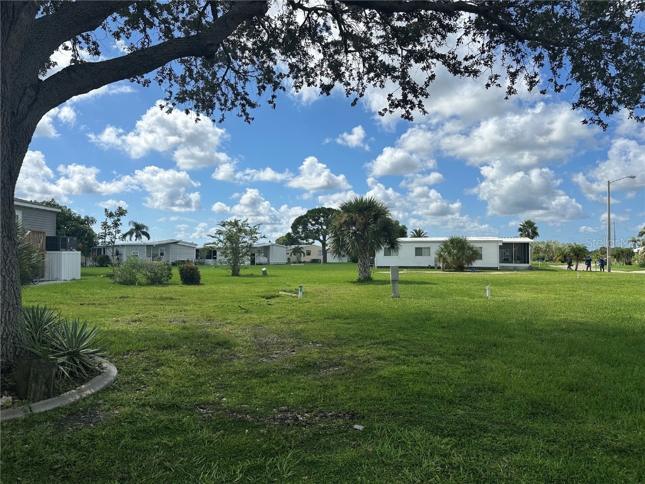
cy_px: 242
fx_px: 447
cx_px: 322
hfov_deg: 71.6
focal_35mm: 24
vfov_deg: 56.8
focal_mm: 6.86
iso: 80
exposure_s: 1/7576
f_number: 1.78
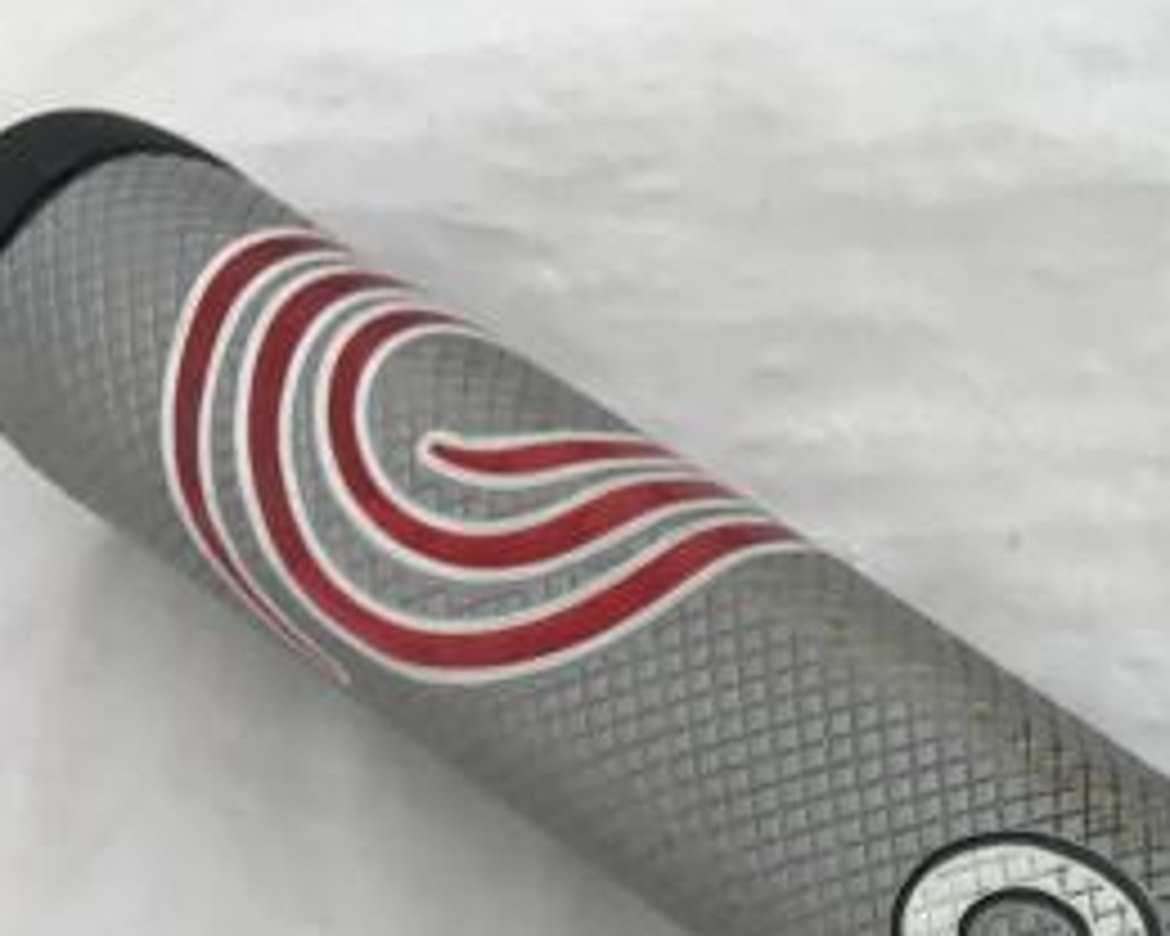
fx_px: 3497
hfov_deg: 17.3
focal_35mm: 101
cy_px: 1314
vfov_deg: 14.4
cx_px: 1688
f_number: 1.8
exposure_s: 1/120
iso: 25
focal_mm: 3.99
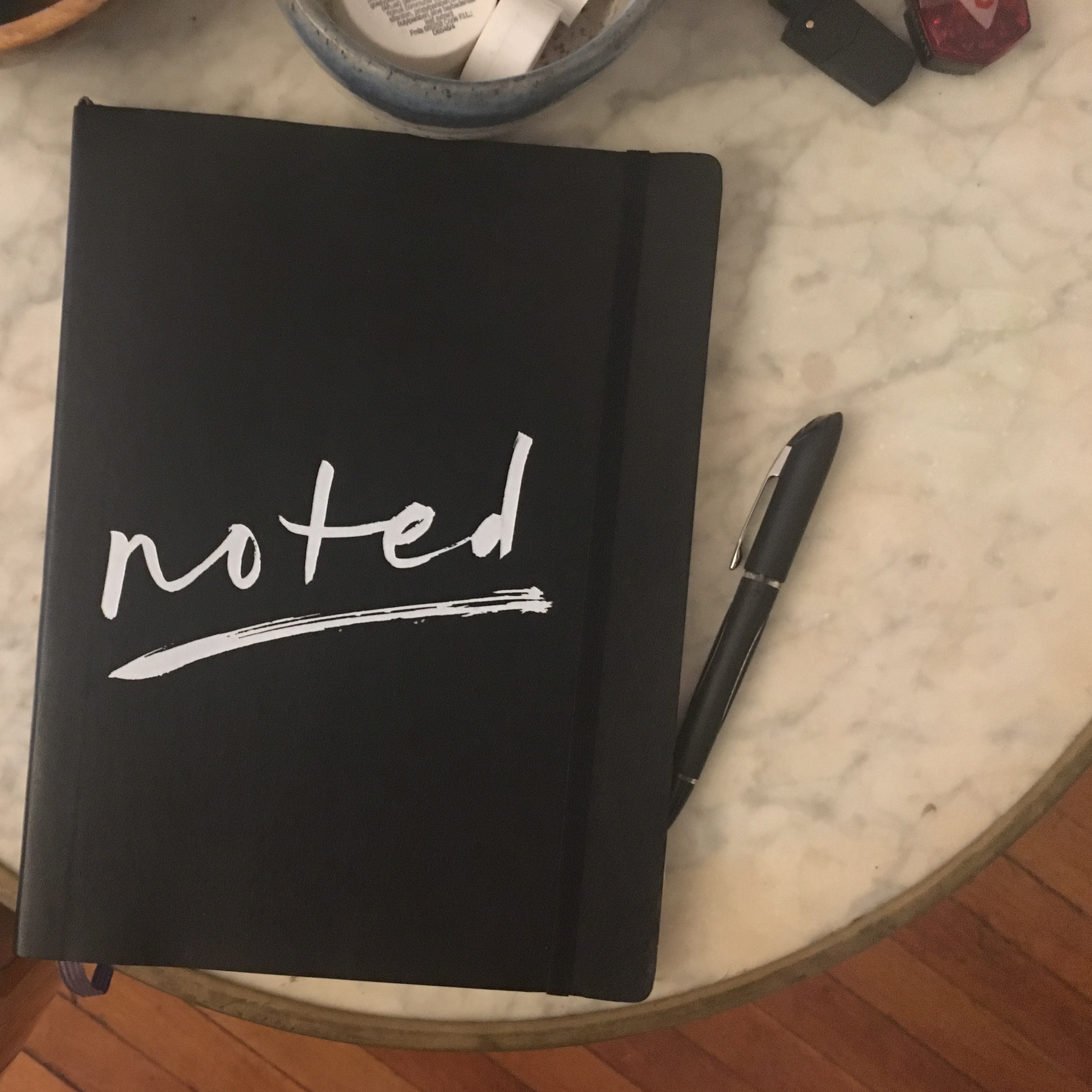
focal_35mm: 35
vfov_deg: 47.2
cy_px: 557
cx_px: 354
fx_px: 1249
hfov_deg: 46.4
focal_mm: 4.15
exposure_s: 1/15
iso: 500
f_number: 2.2
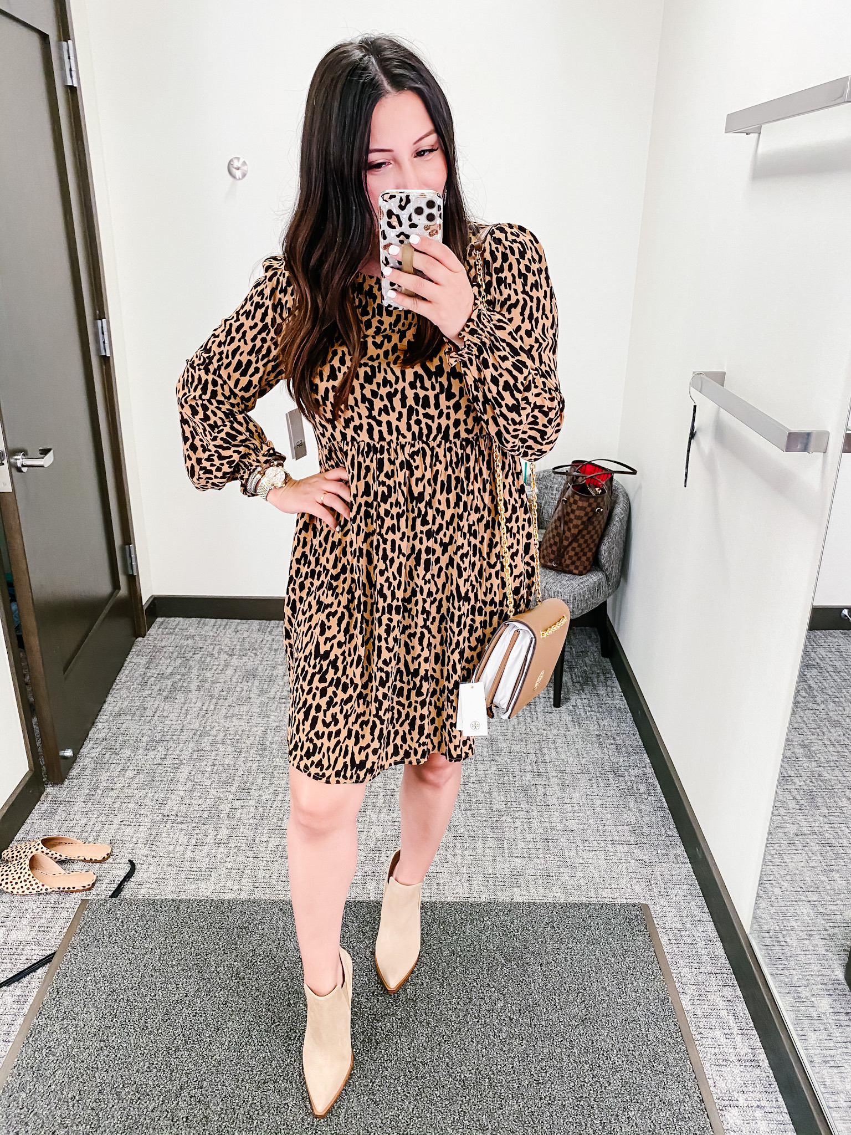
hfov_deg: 53.1
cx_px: 426
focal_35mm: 26
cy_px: 568
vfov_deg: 67.3
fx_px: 852
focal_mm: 4.25
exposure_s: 1/75
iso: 125
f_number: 1.8
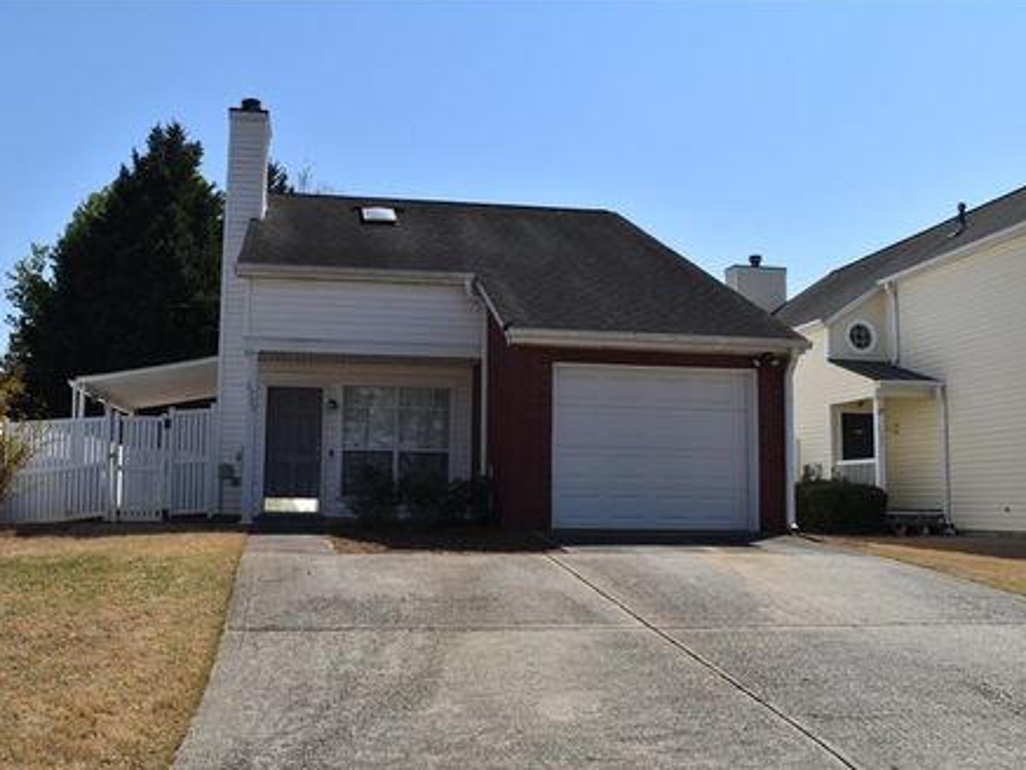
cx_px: 453
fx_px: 978
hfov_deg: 55.2
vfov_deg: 43.0
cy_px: 384
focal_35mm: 33
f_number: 11
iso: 100
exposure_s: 1/200
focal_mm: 20
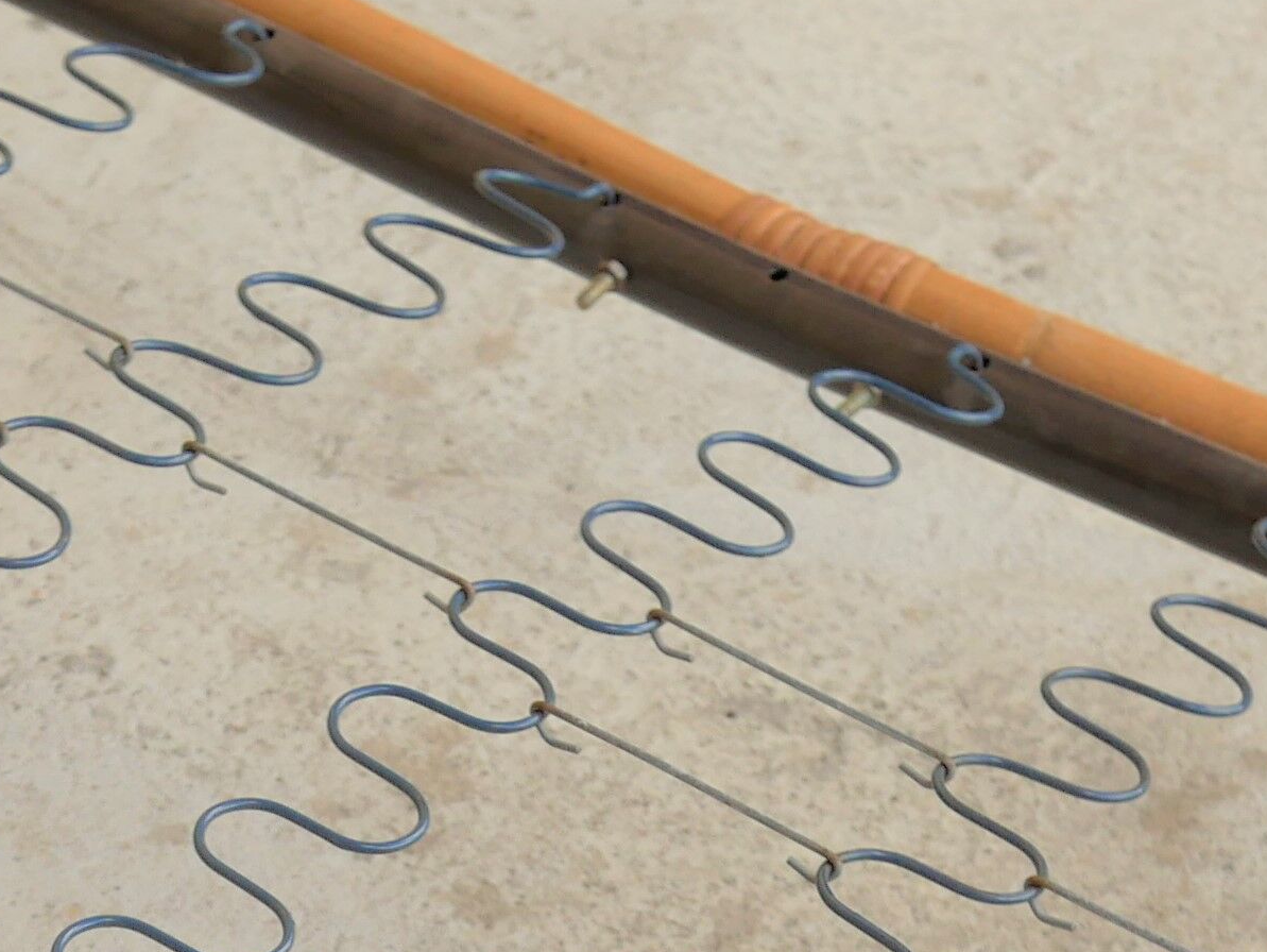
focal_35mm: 154
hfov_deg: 12.8
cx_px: 217
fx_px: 5639
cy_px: 1517
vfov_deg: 9.3
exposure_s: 1/500
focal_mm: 20
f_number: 3.5
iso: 200
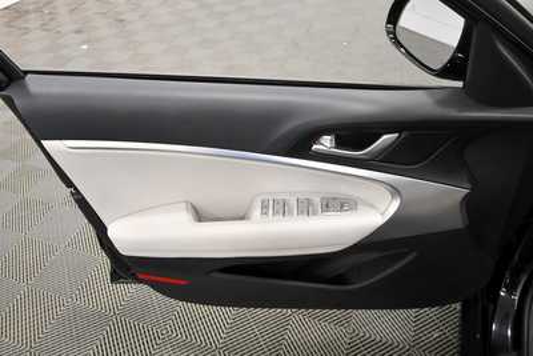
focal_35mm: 27
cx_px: 266
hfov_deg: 67.4
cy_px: 178
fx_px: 400
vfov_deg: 48.0
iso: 1600
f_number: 5.6
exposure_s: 1/125
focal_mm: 18
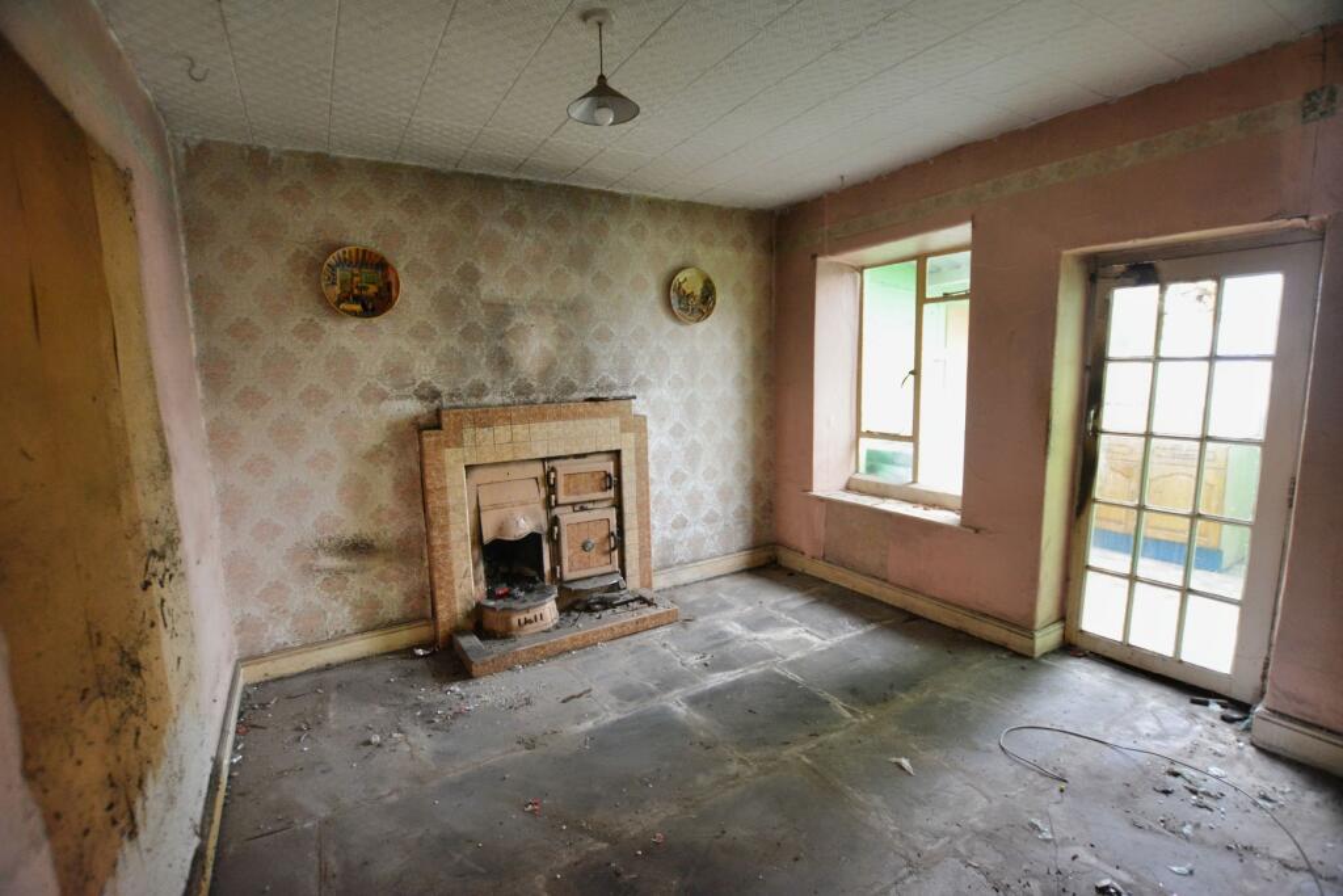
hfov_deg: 100.4
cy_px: 448
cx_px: 672
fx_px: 560
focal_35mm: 15
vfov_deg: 77.3
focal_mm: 10
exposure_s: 1/30
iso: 1800
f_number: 3.5
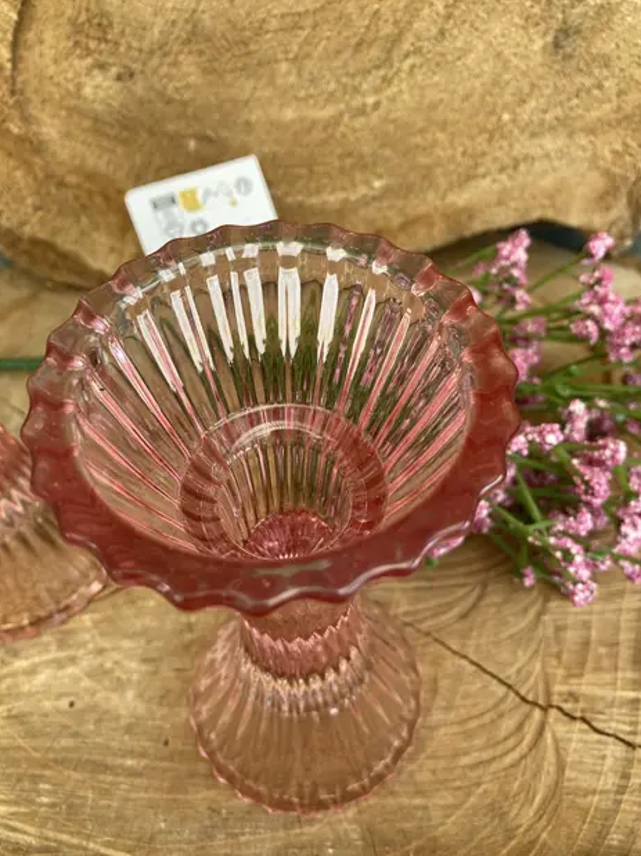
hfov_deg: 48.2
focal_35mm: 29
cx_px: 323
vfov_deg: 61.7
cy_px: 418
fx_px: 717
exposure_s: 1/121
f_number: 1.8
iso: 50
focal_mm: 3.99
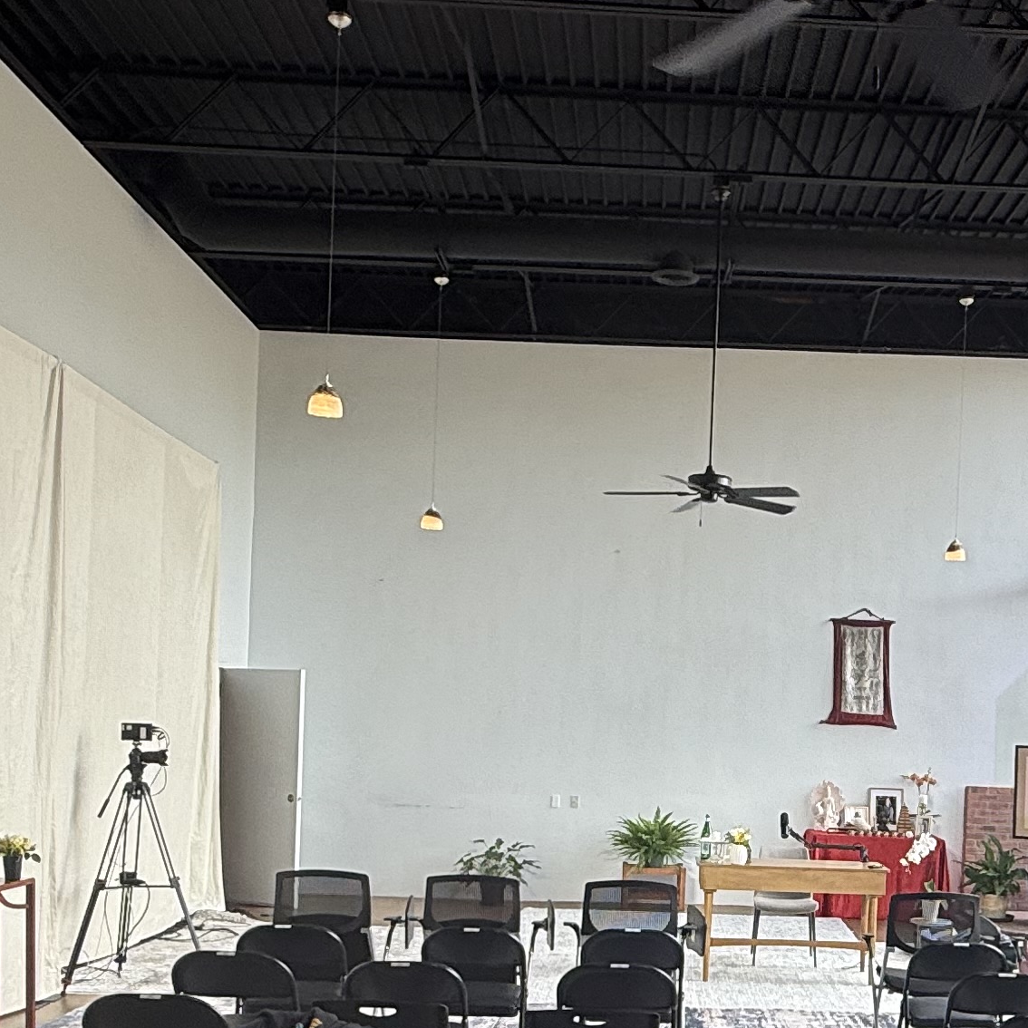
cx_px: 782
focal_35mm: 44
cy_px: 758
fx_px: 1478
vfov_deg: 37.5
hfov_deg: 37.3
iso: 50
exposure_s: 1/99
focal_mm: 2.22
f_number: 2.2
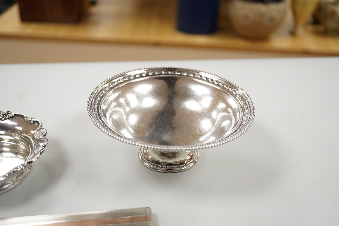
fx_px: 424
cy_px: 113
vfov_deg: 29.9
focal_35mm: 45
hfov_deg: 43.6
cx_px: 170
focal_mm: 30
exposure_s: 1/500
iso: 2500
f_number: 3.5
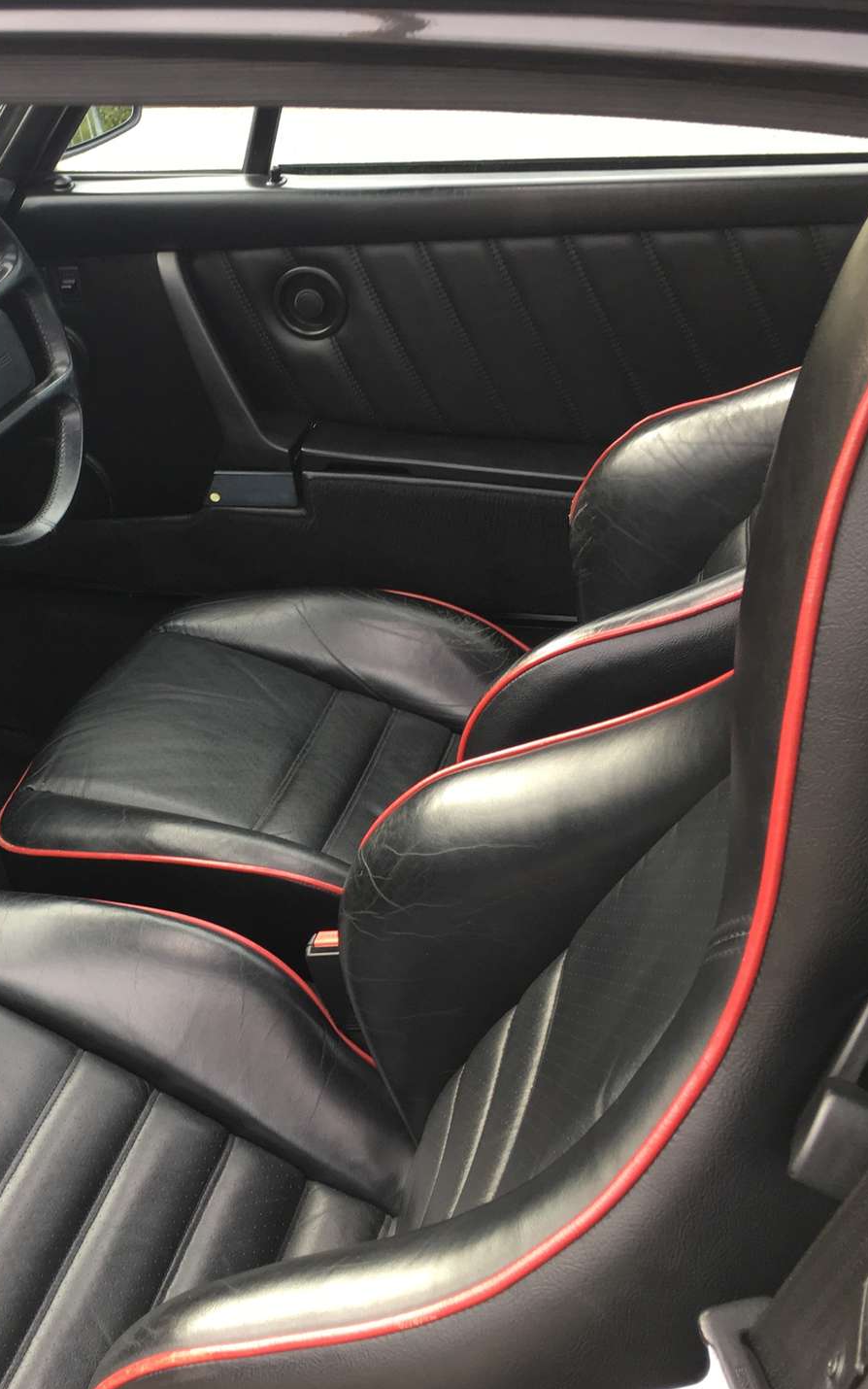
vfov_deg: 46.2
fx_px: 1627
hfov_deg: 28.6
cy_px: 696
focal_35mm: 43
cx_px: 74
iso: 32
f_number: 2.2
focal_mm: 4.15
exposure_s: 1/100
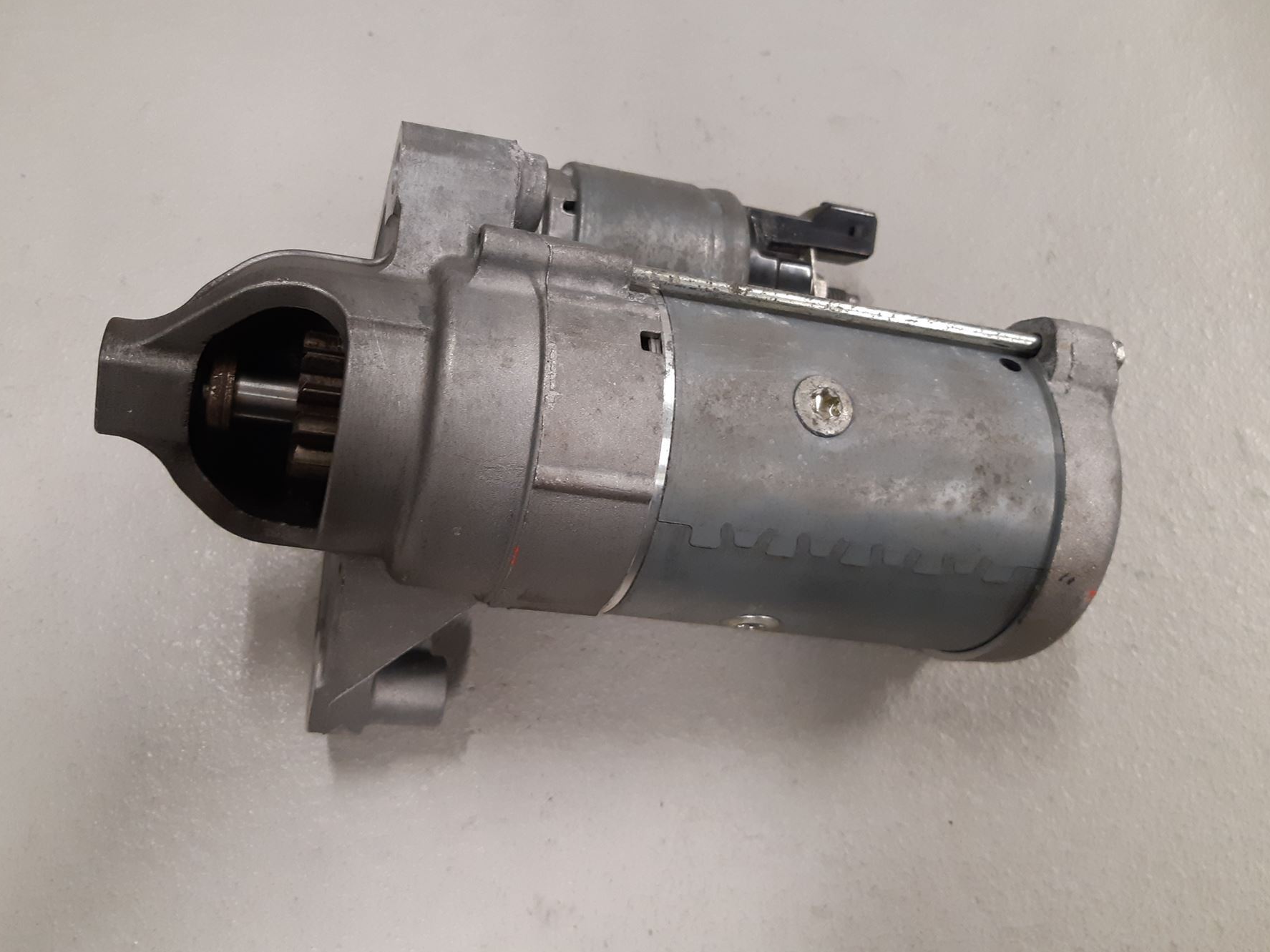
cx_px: 544
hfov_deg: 59.7
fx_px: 1101
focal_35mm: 30
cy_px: 419
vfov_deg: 46.7
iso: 200
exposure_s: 1/50
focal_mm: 3.93
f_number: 1.7
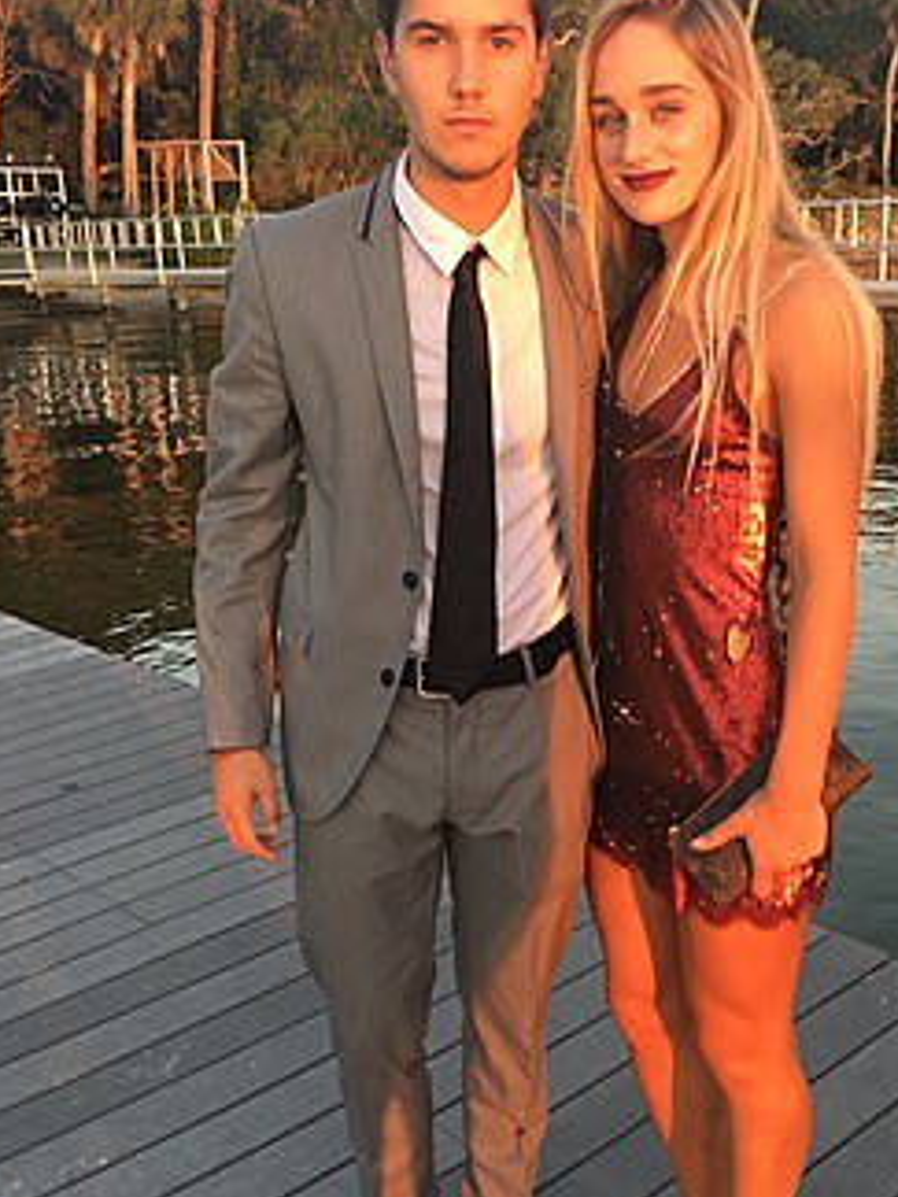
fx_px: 1487
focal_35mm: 43
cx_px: 565
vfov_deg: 43.8
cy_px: 665
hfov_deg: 33.4
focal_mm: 4.15
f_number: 2.2
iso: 32
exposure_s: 1/60
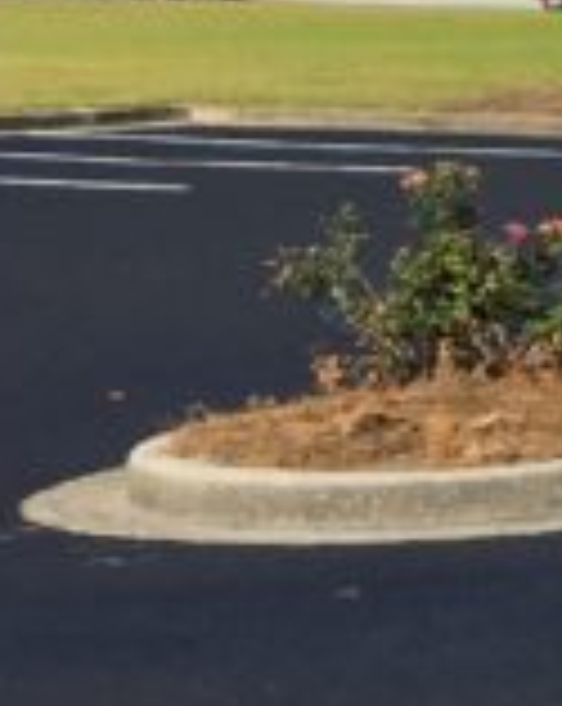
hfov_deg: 6.8
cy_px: 315
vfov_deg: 10.5
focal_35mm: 185
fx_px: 3858
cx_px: 2109
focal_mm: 4.15
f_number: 2.2
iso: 25
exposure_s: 1/1603
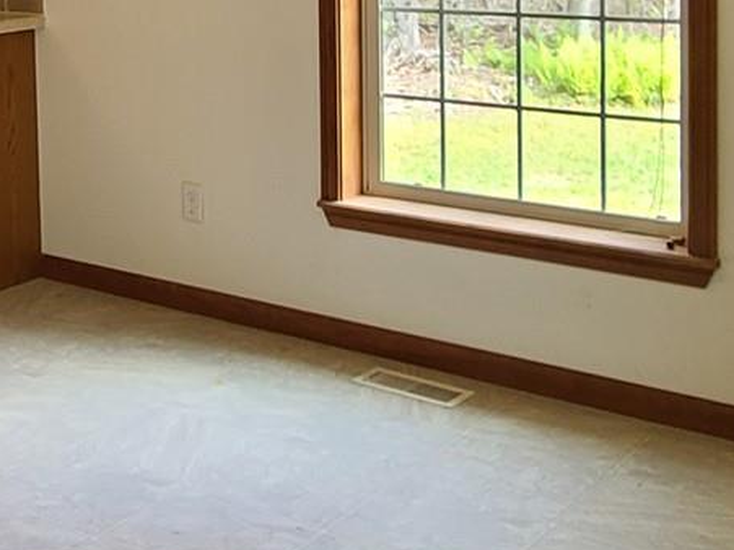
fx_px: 1251
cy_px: -28
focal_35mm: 59
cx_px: -3
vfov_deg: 23.5
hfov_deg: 30.4
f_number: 2.2
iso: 125
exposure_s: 1/60
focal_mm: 2.2
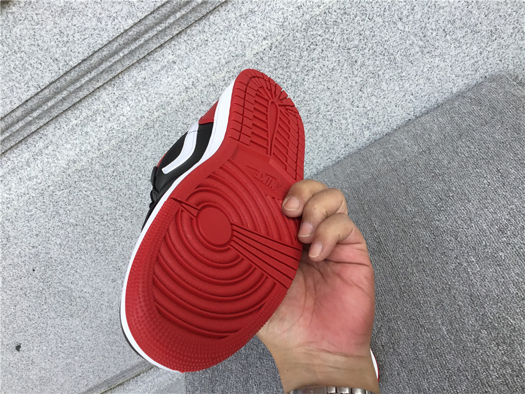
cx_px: 262
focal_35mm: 31
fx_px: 470
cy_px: 197
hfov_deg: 58.4
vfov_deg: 45.4
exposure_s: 1/356
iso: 25
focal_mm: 3.3
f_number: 2.4
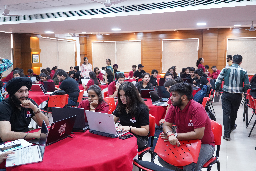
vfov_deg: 41.1
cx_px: 128
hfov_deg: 58.7
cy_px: 86
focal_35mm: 32
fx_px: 228
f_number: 4
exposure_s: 1/100
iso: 4000
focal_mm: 32
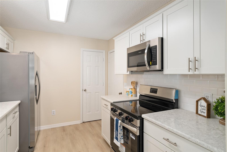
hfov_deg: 84.0
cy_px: 76
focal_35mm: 20
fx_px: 126
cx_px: 114
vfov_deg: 61.9
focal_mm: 20
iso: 400
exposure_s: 1/25
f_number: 8
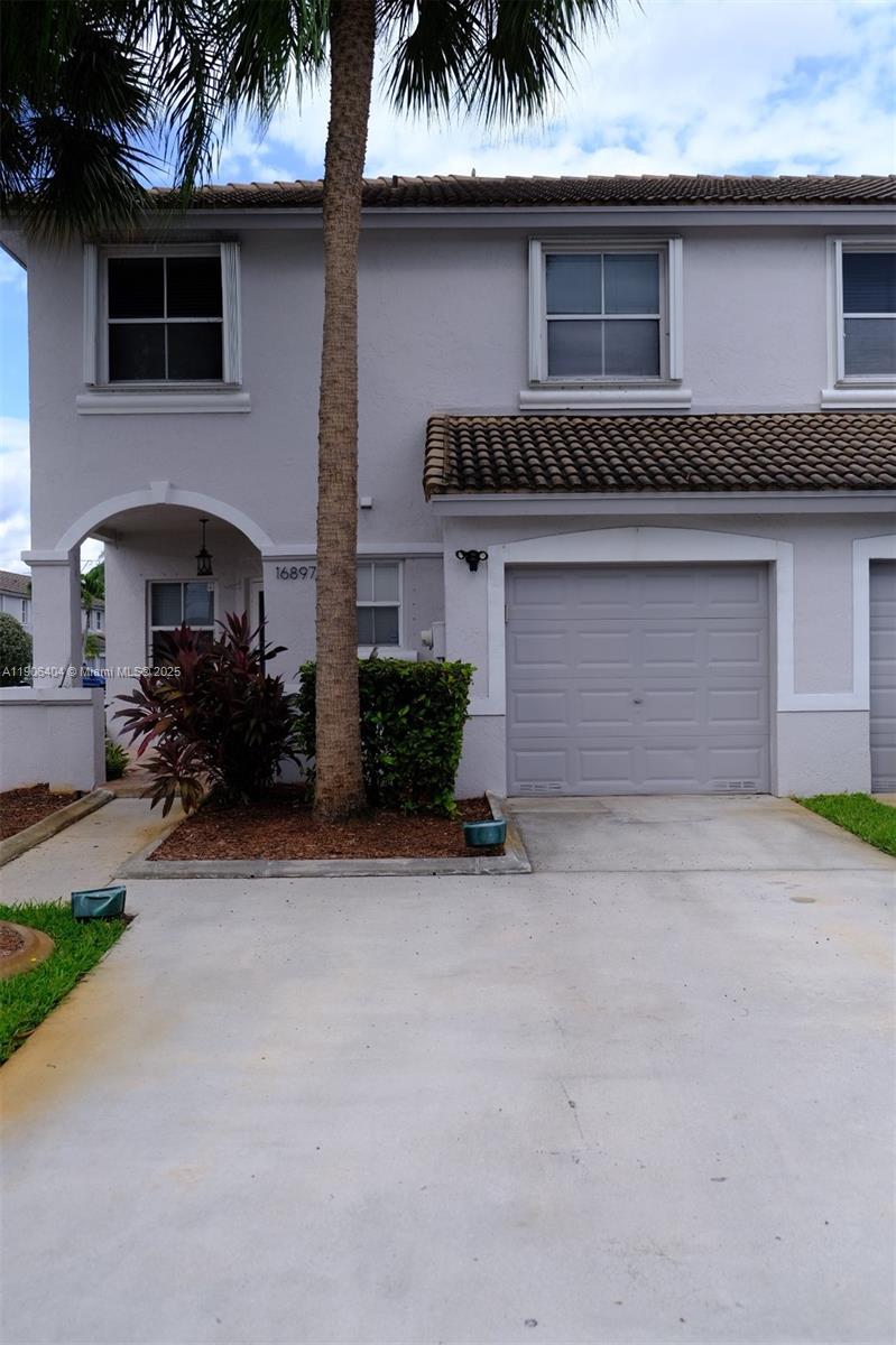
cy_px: 672
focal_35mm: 33
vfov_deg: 57.2
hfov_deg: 39.9
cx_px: 448
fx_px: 1233
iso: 160
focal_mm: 22.3
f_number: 3.2
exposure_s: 1/1500
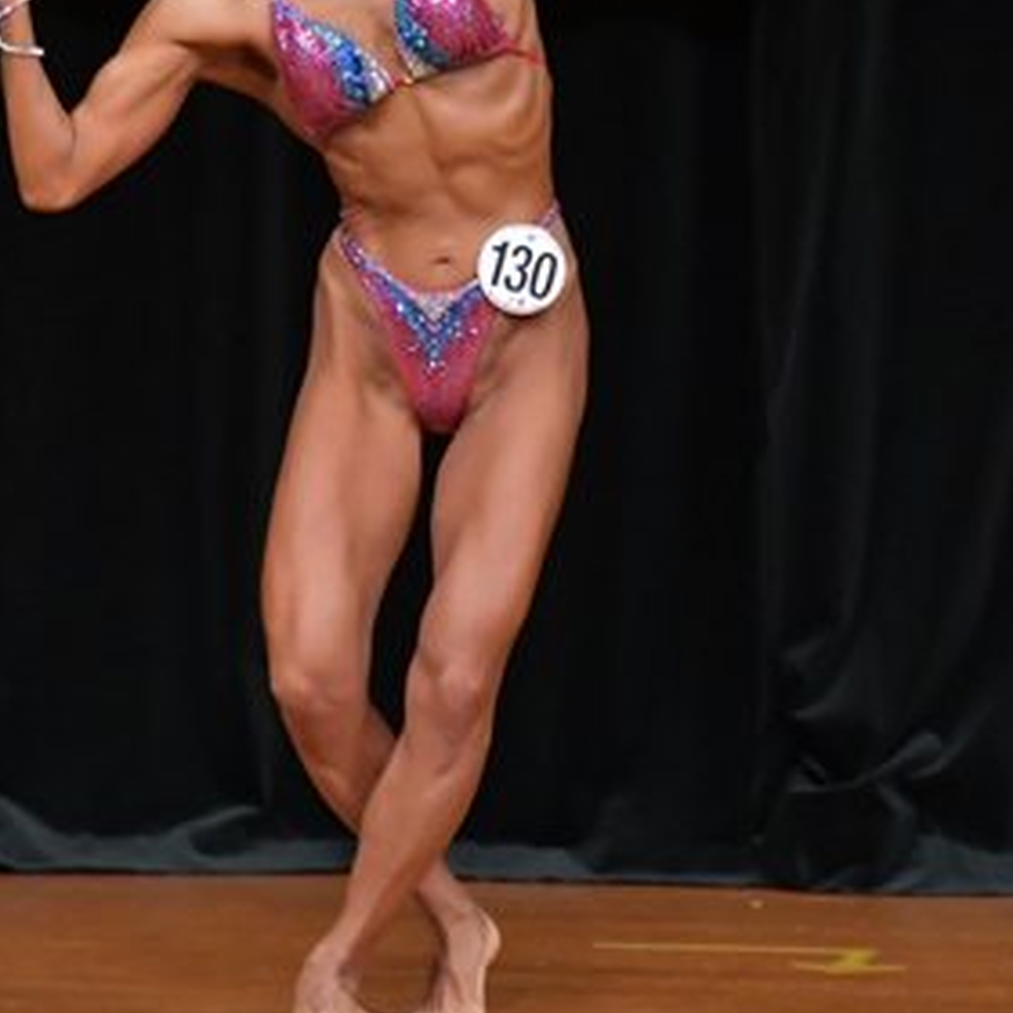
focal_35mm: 671
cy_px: 221
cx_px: 519
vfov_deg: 2.6
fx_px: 22216
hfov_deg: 2.6
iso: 4000
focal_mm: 190
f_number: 5.6
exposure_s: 1/400
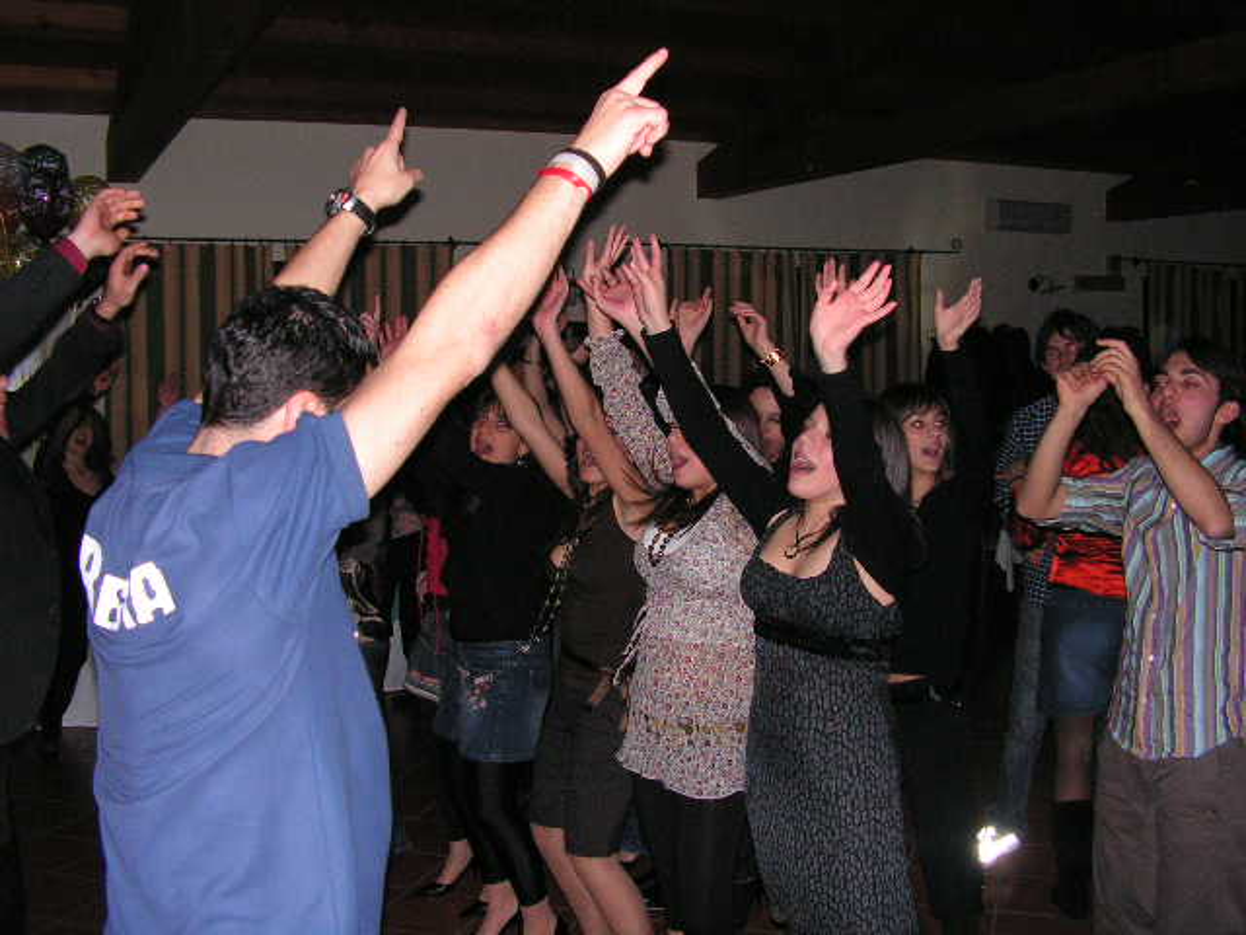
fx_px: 1296
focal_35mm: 36
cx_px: 623
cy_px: 468
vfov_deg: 39.7
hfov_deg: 51.4
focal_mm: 6
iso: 200
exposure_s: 1/40
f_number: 3.2
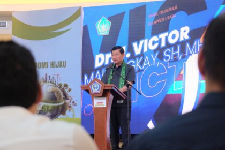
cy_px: 75
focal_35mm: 101
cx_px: 112
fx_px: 631
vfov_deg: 13.6
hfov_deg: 20.2
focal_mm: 67.1
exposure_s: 1/70
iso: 3200
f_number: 4.8
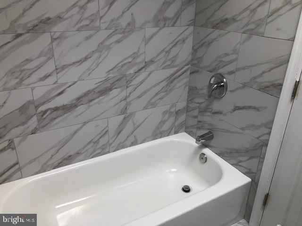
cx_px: 151
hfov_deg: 63.4
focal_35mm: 28
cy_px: 113
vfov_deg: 49.7
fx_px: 244
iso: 25
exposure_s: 1/40
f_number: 1.8
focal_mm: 3.99
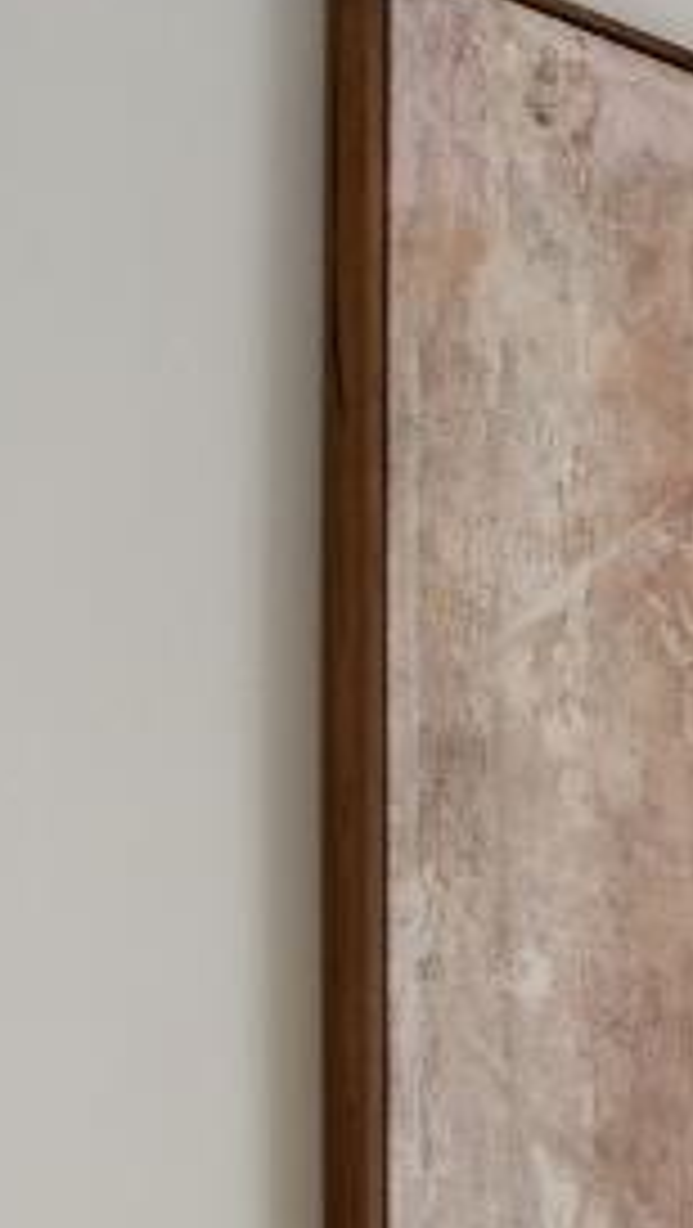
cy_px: 1399
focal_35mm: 92
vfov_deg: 21.8
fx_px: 2999
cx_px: 2457
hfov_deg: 8.9
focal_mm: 16
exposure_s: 1/800
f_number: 7.1
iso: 800
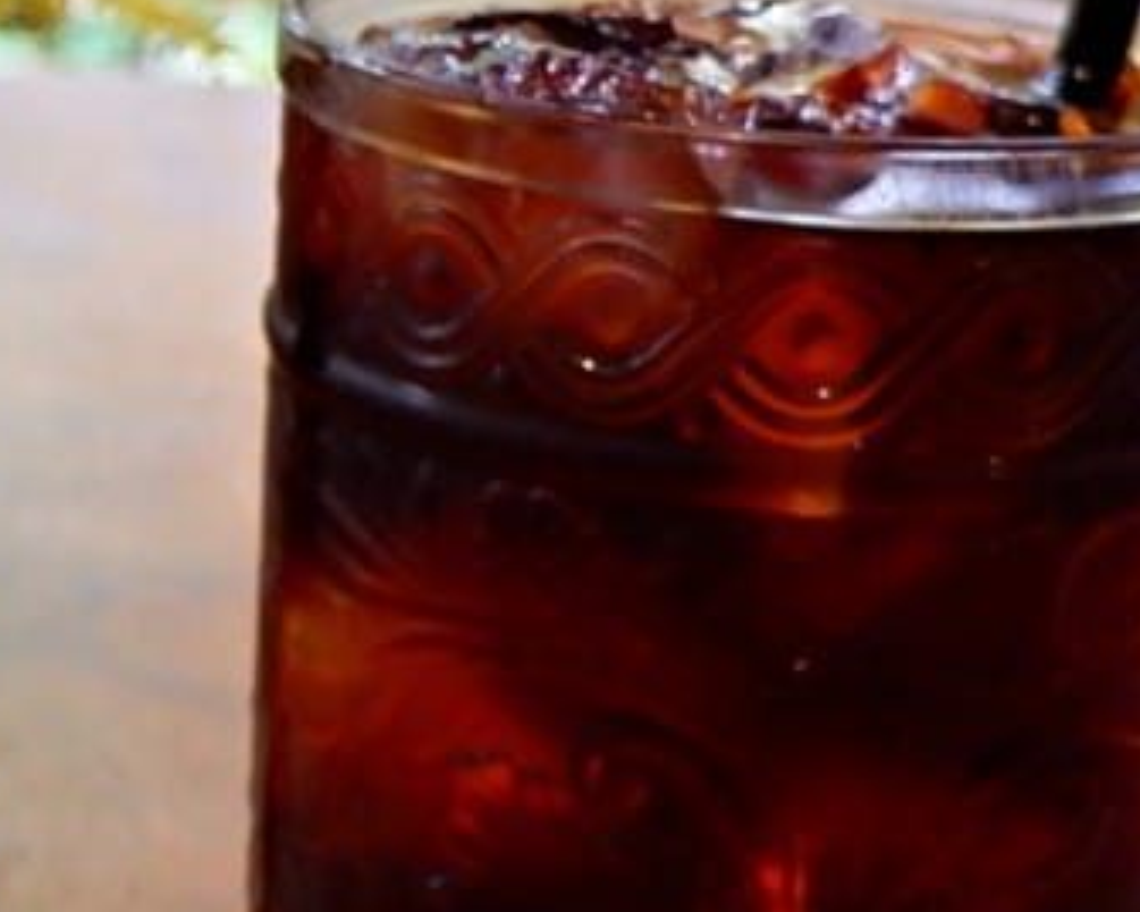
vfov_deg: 9.4
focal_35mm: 165
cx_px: -807
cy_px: 417
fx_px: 5567
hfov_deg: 11.0
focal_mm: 15
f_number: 3.5
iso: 800
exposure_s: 1/34
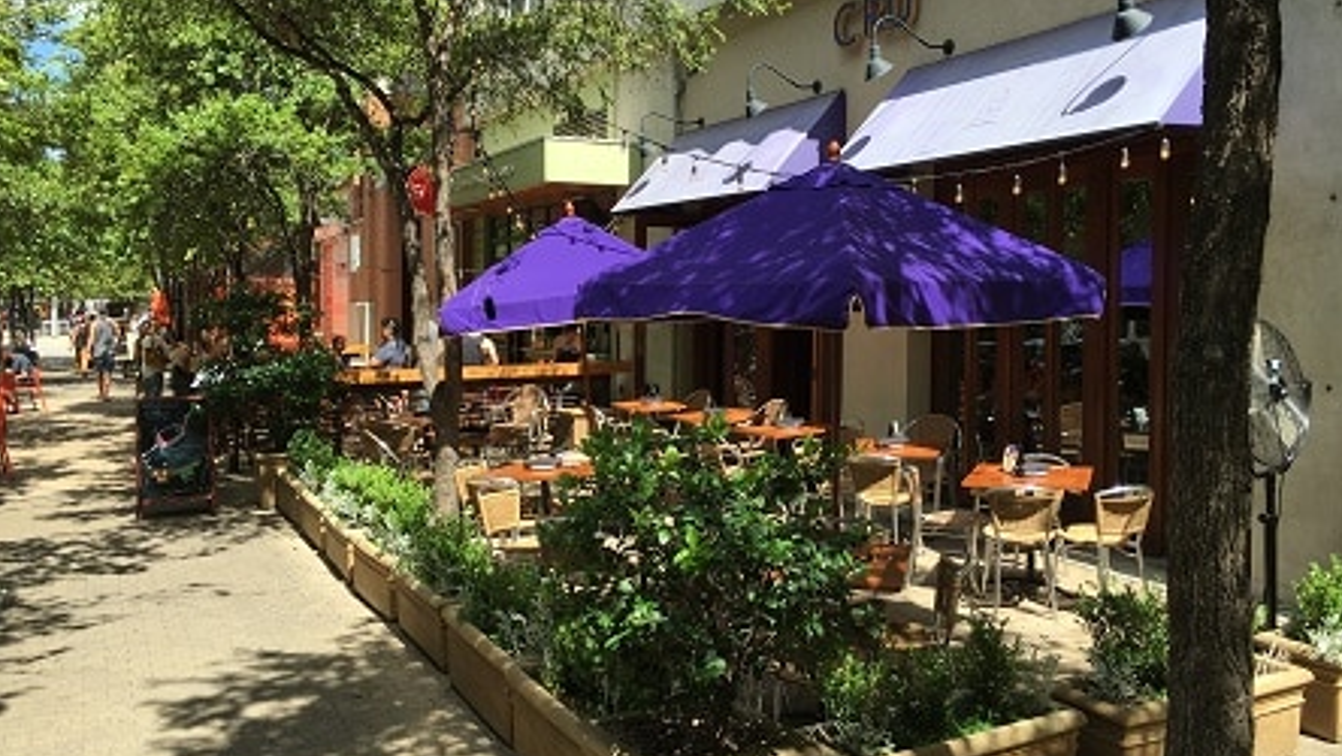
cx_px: 674
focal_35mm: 32
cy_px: 337
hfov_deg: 61.0
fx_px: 1139
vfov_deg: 36.7
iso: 25
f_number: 2.2
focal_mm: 4.15
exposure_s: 1/596
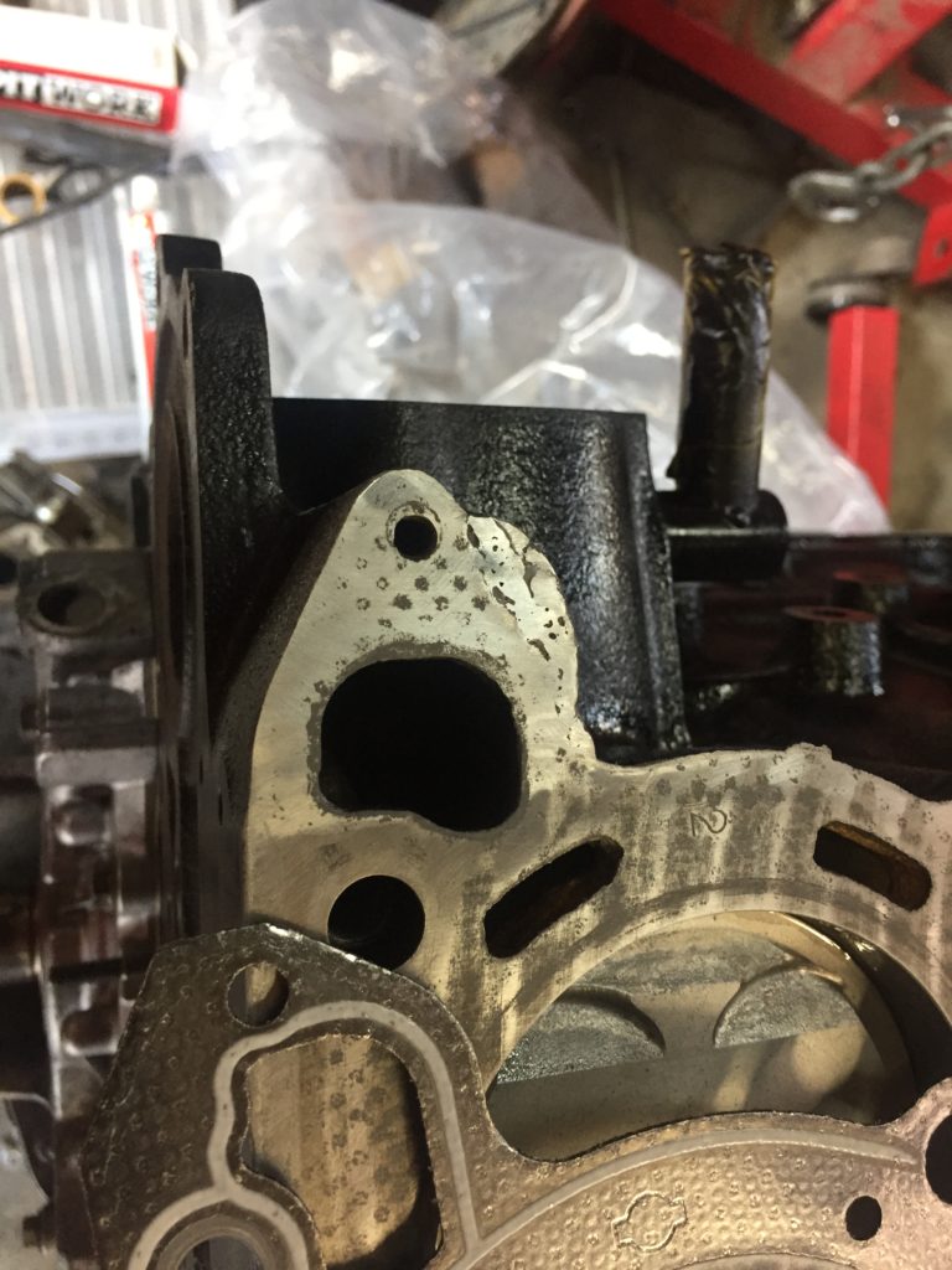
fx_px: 1063
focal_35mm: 29
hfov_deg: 48.2
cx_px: 476
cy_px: 635
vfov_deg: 61.7
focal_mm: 4.15
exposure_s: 1/30
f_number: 2.2
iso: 125
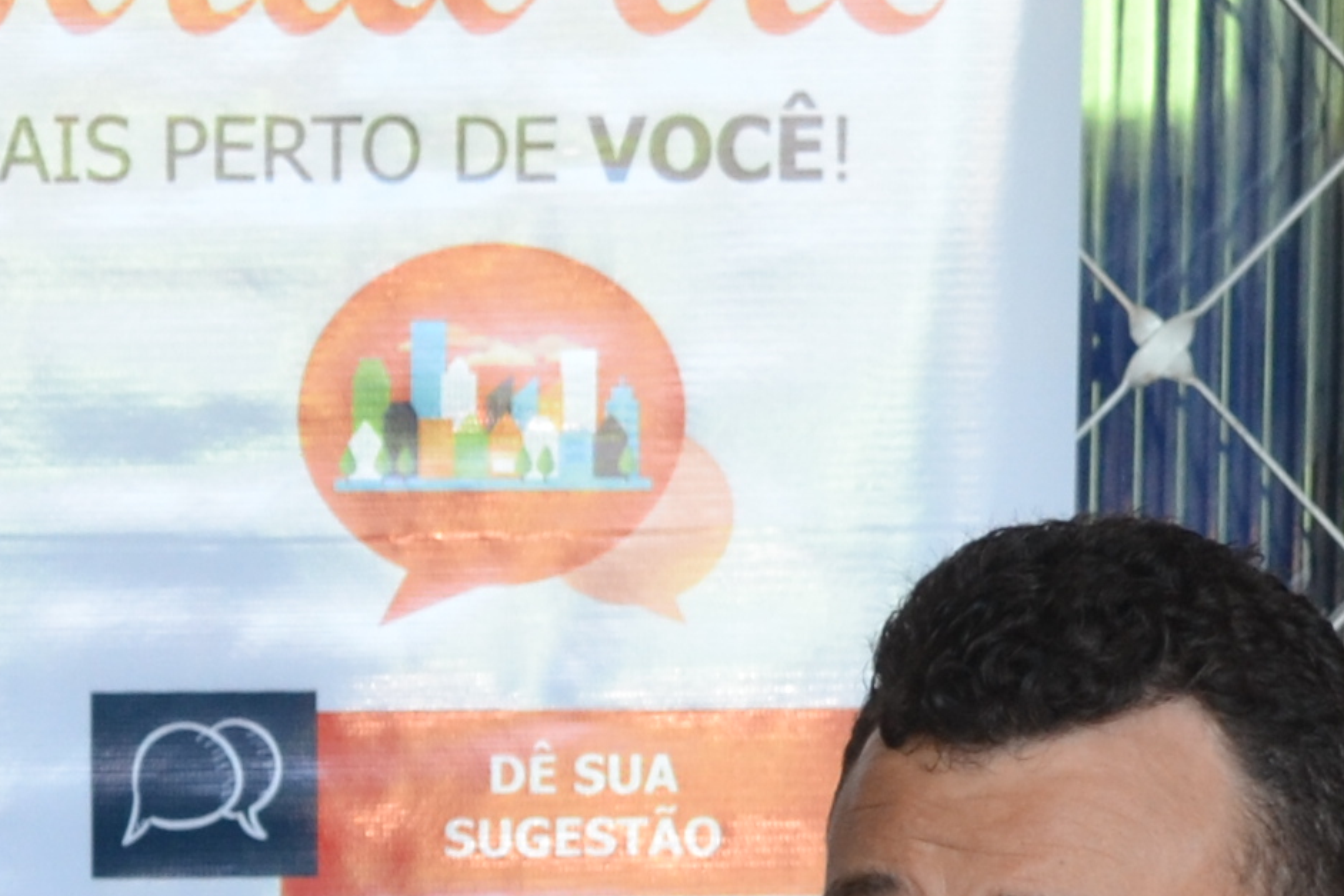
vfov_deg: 7.0
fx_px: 7129
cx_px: 36
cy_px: 1558
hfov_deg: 10.7
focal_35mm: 191
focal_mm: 26
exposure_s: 1/80
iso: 400
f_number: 4.5
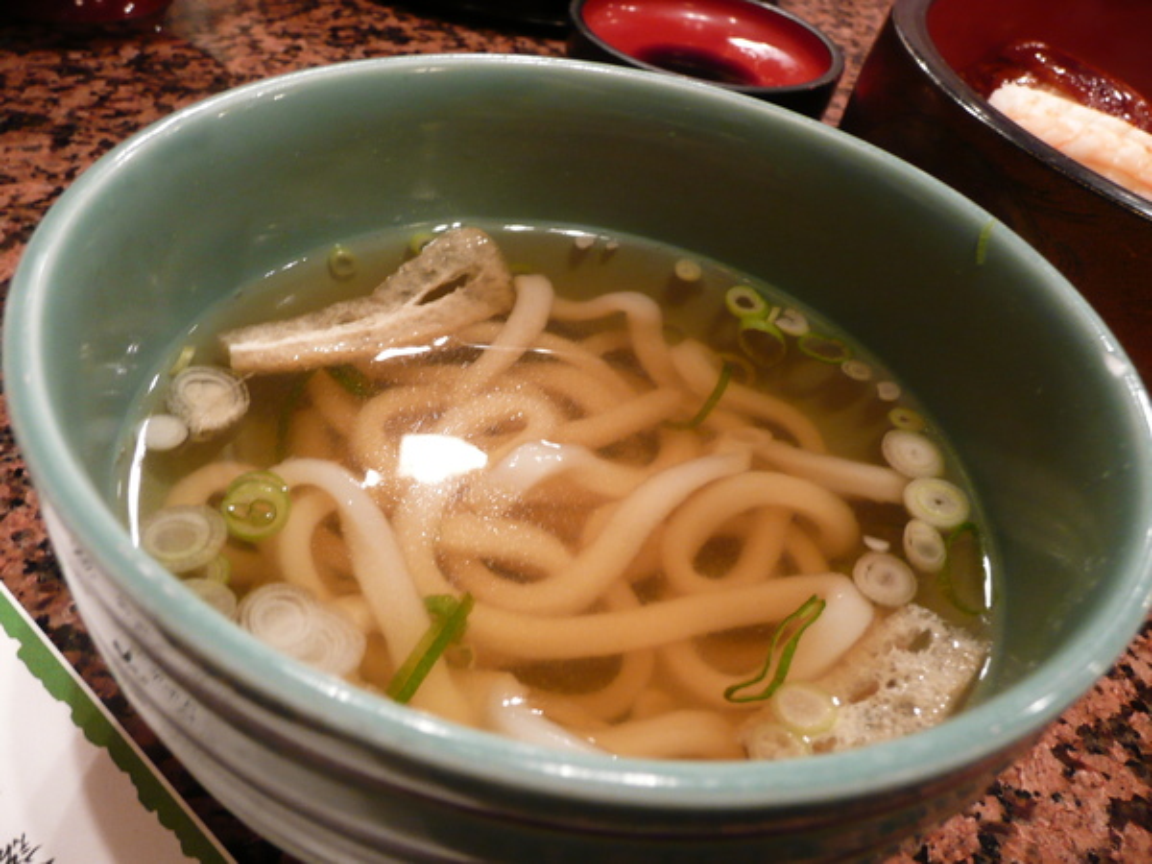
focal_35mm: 28
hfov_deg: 63.4
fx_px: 932
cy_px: 432
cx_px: 576
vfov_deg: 49.7
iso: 200
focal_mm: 4.6
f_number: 3.3
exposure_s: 1/3.2
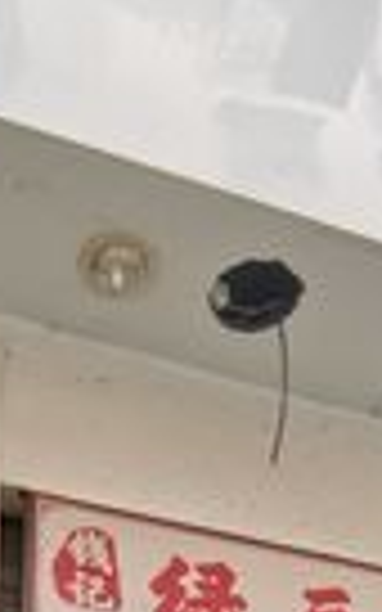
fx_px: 966
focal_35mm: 58
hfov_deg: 22.3
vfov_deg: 24.1
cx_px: 144
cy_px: 999
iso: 50
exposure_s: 1/250
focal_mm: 2.23
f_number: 2.2
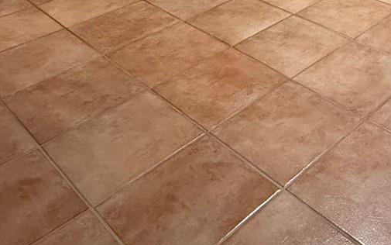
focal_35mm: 47
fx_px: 501
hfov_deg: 38.8
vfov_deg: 24.0
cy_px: -74
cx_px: 371
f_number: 2.2
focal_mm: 2.22
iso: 800
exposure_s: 1/59
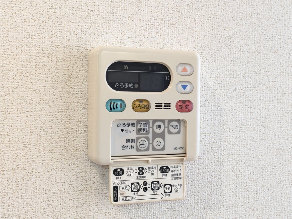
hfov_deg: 37.5
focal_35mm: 51
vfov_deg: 28.6
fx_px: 430
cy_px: 110
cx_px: 146
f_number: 1.89
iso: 566
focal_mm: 5.43
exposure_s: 1/60
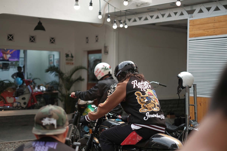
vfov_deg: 25.5
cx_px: 114
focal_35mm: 53
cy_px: 76
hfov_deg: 37.5
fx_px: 334
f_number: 1.4
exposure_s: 1/160
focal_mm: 35
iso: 100
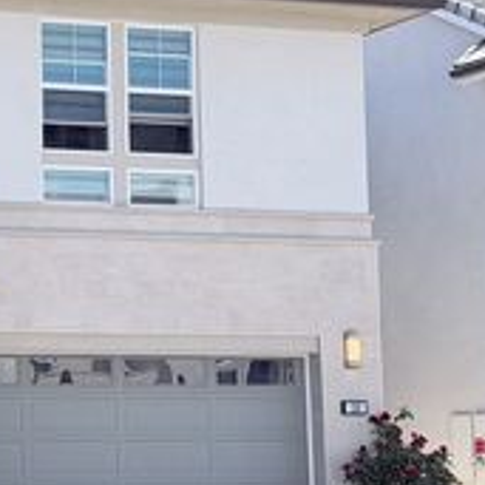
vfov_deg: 14.1
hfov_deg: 13.4
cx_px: -187
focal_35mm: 124
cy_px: 282
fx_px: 1966
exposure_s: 1/1980
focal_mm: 6.76
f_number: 1.78
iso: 100
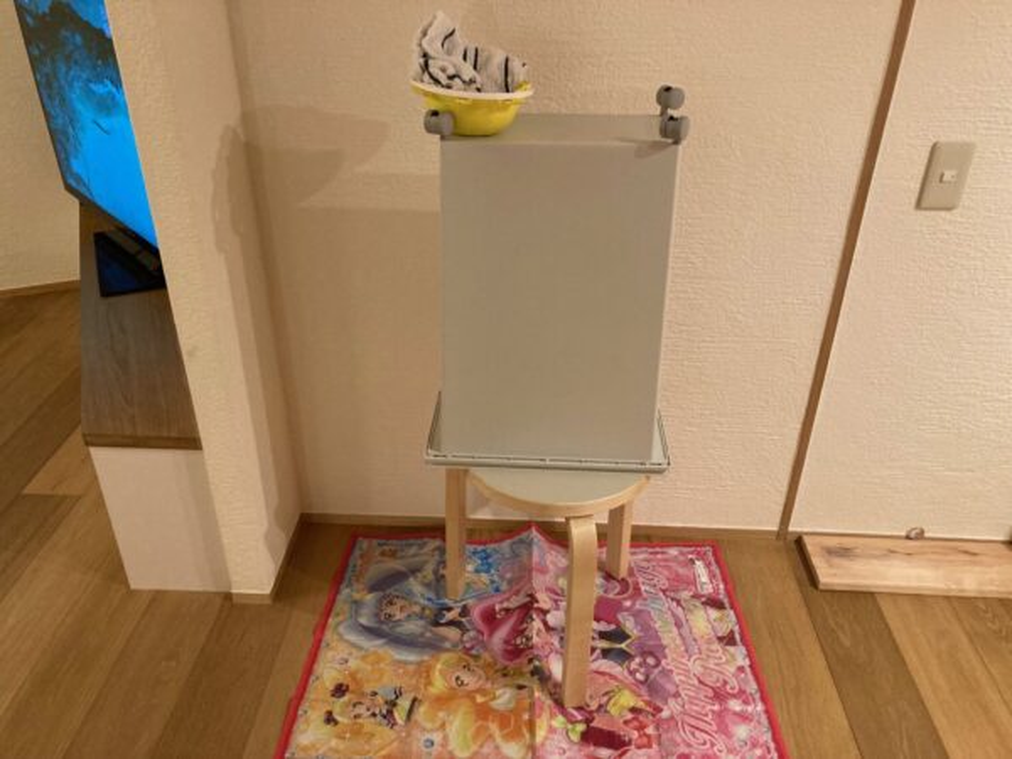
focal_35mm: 28
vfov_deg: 49.7
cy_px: 380
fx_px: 819
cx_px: 506
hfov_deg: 63.4
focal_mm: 3.99
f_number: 1.8
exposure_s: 1/50
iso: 320
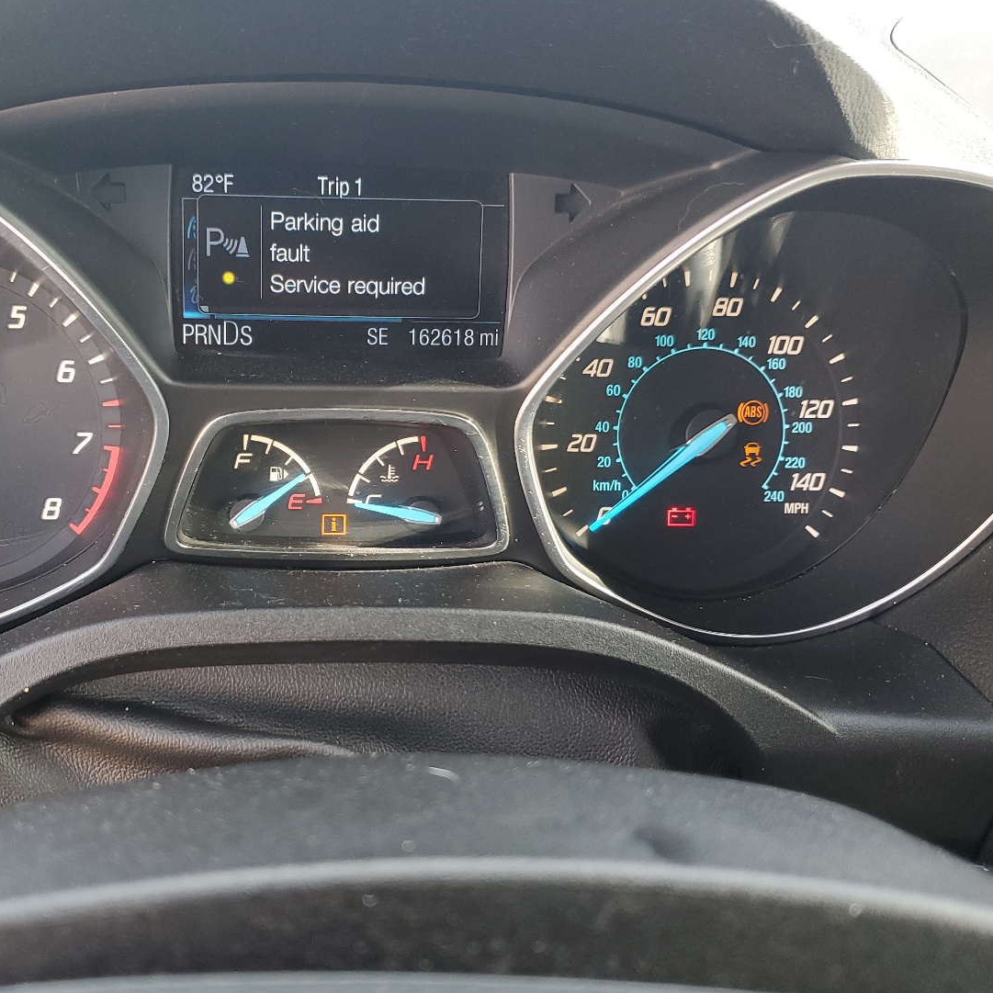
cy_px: 503
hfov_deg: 47.8
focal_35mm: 34
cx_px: 347
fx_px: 1103
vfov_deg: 48.4
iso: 82
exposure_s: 1/120
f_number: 1.5
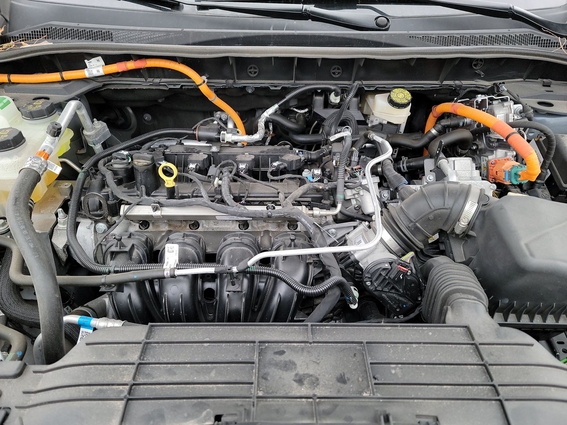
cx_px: 284
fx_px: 393
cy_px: 212
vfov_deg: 56.8
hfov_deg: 71.6
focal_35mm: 24
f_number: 1.8
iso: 282
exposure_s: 1/59
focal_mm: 6.7
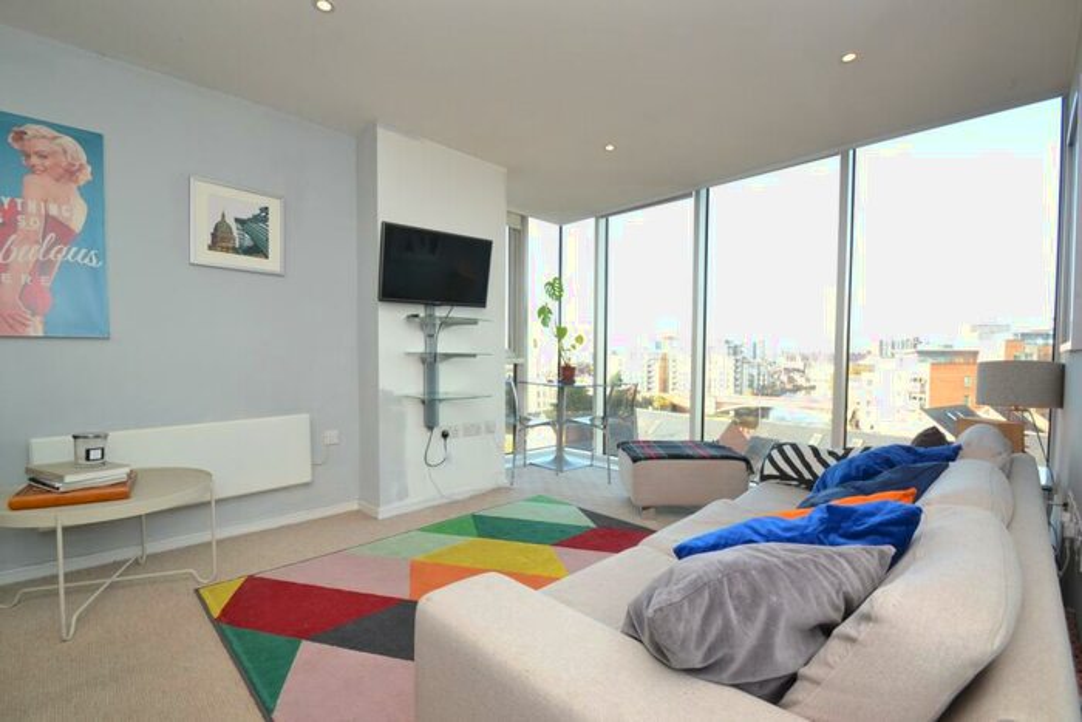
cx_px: 541
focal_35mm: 15
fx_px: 451
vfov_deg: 77.4
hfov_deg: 100.4
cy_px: 361
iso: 800
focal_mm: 10
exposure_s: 1/200
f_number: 8
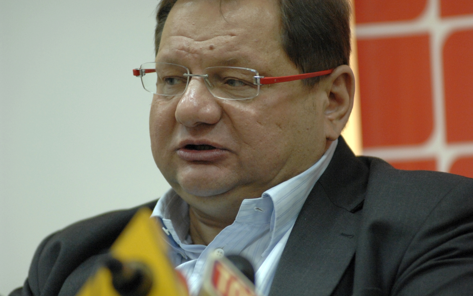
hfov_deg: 7.4
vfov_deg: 4.6
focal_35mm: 284
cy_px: 157
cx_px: 237
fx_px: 3655
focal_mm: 185
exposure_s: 1/200
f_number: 2.8
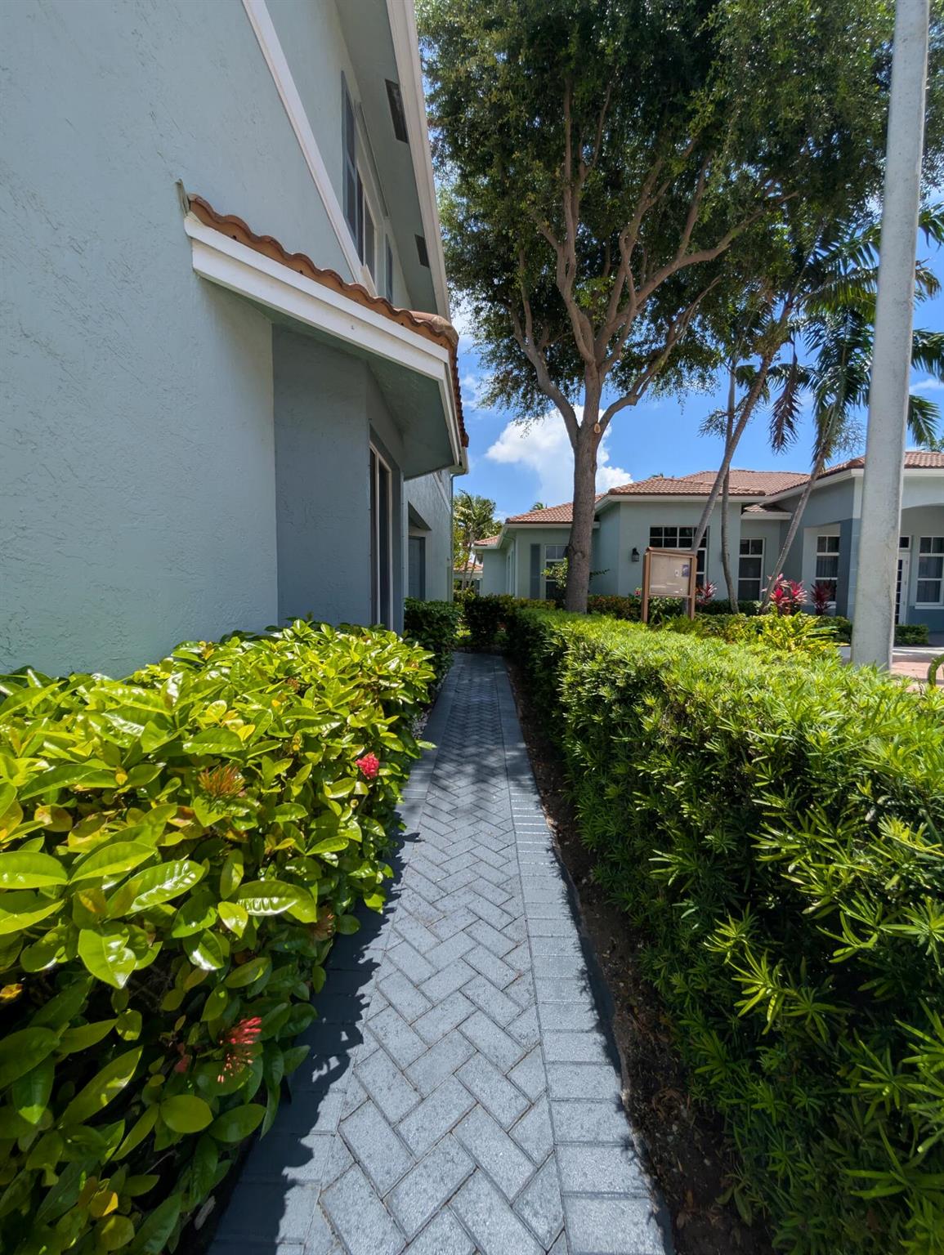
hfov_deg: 94.6
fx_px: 436
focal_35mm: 12
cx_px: 472
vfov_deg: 110.5
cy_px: 628
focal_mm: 2.02
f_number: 1.7
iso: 52
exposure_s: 1/3165
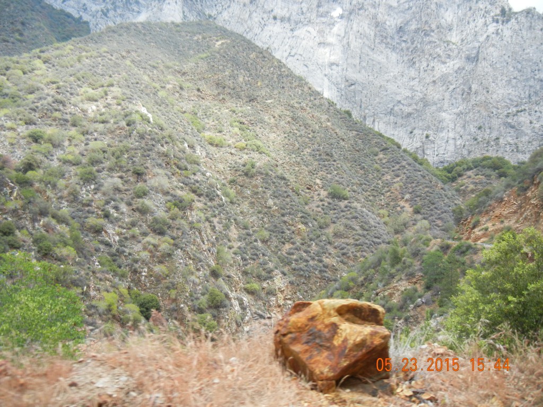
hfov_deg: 60.0
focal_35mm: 30
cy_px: 204
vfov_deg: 46.8
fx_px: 471
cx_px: 272
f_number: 3.5
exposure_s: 1/528
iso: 160
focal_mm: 5.4
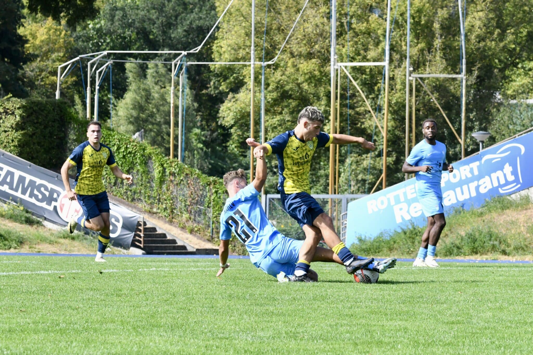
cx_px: 266
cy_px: 178
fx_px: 1998
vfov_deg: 10.2
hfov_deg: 15.2
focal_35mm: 135
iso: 2000
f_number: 10
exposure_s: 1/1600
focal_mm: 135
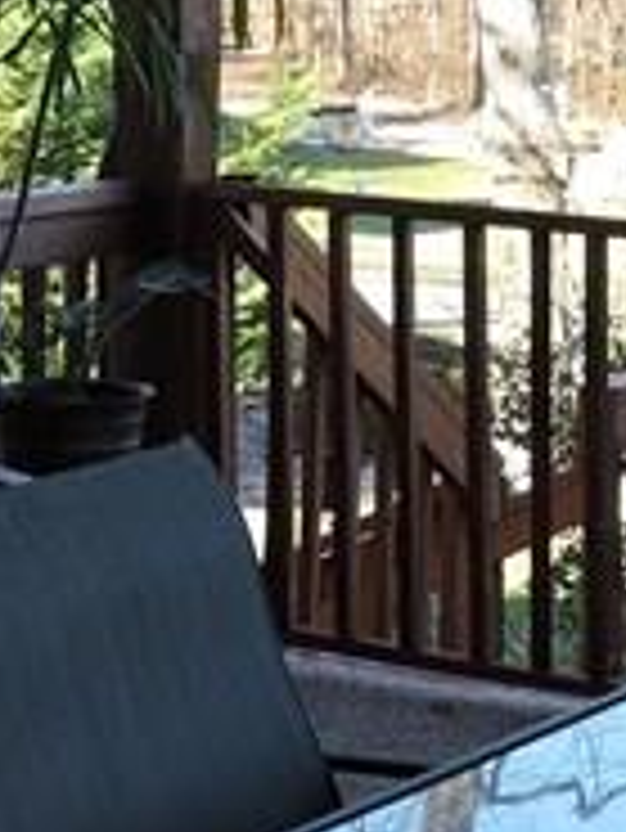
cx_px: 284
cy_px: 54
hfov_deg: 11.2
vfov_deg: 14.6
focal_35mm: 133
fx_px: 3203
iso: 100
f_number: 3
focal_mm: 4.3
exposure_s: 1/100
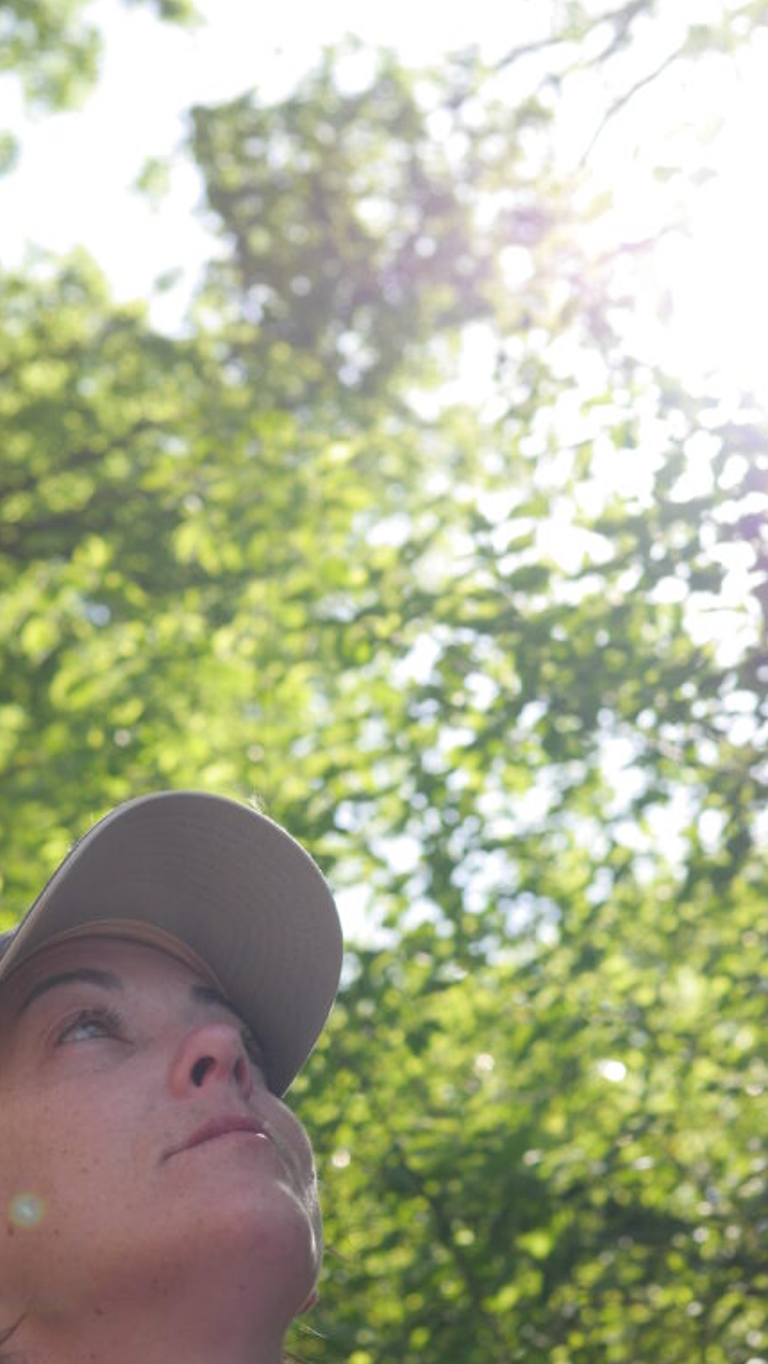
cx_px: 336
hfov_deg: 16.5
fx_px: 2642
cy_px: 855
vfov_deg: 28.9
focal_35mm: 73
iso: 200
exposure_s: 1/640
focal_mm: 25
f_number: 3.2
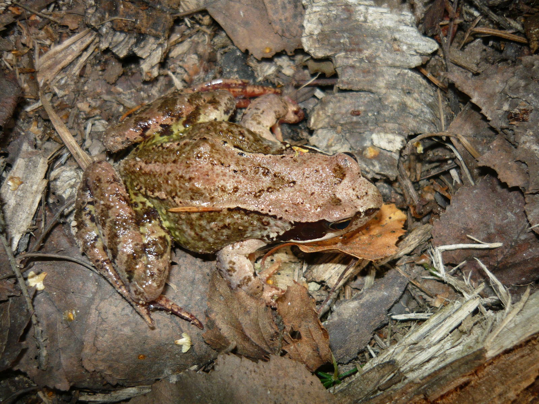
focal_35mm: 33
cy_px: 202
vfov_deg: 42.9
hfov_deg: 55.4
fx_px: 514
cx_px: 270
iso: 100
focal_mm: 5.5
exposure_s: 1/30
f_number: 2.8
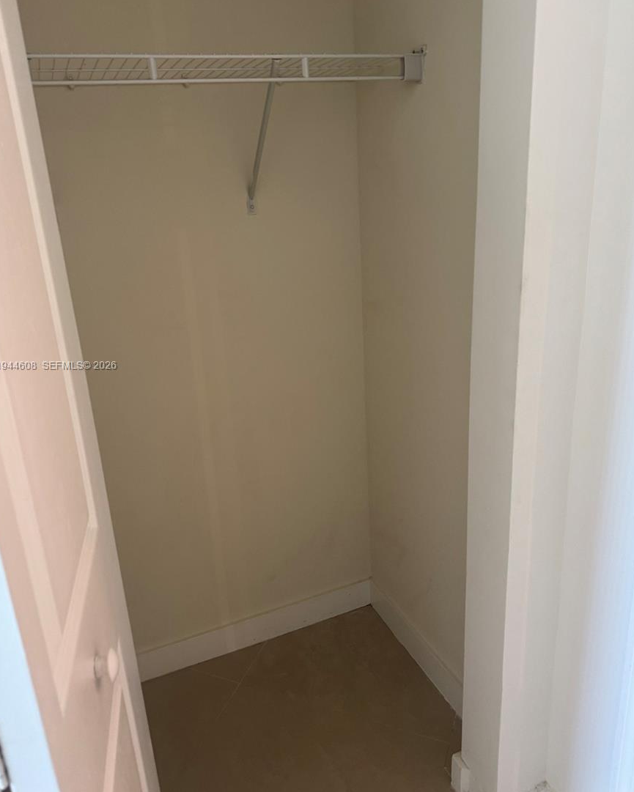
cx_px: 311
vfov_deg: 65.9
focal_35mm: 26
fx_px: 610
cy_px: 366
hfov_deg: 54.9
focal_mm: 6.76
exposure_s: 1/60
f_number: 1.78
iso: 250
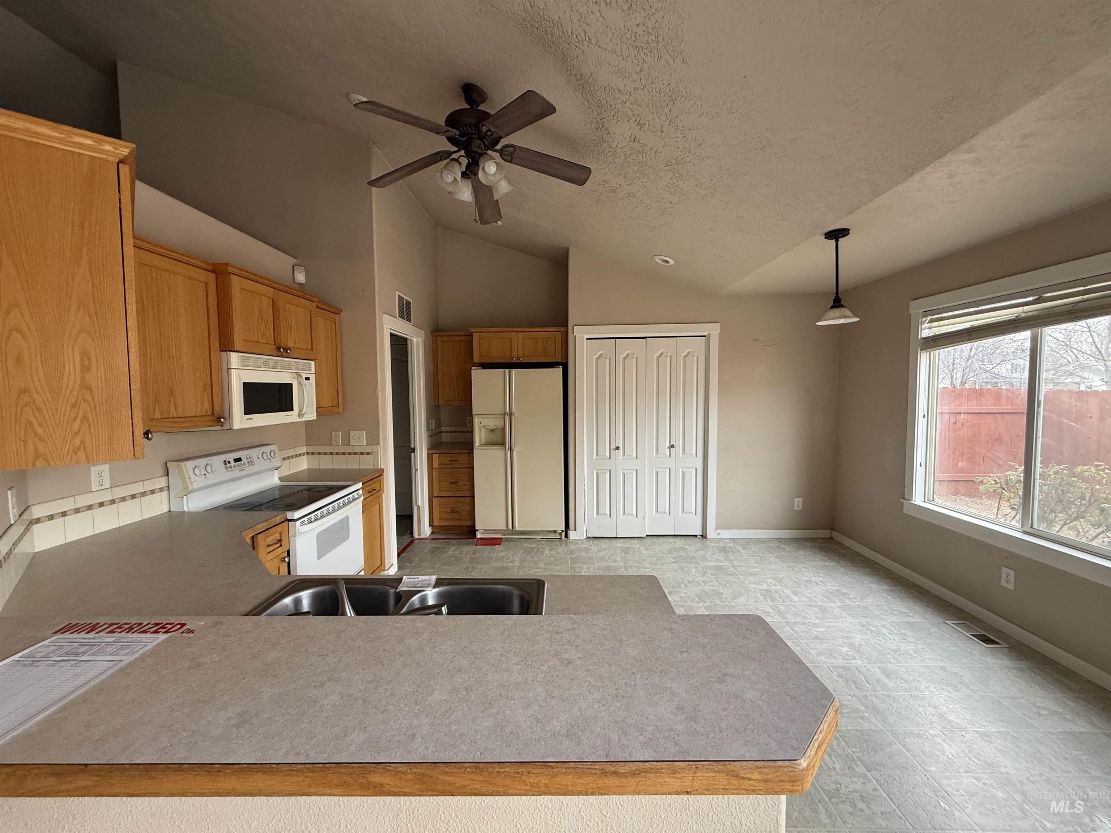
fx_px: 449
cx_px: 556
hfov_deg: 102.1
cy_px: 416
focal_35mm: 14
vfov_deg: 85.7
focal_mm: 2.22
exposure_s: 1/99
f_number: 2.2
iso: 160
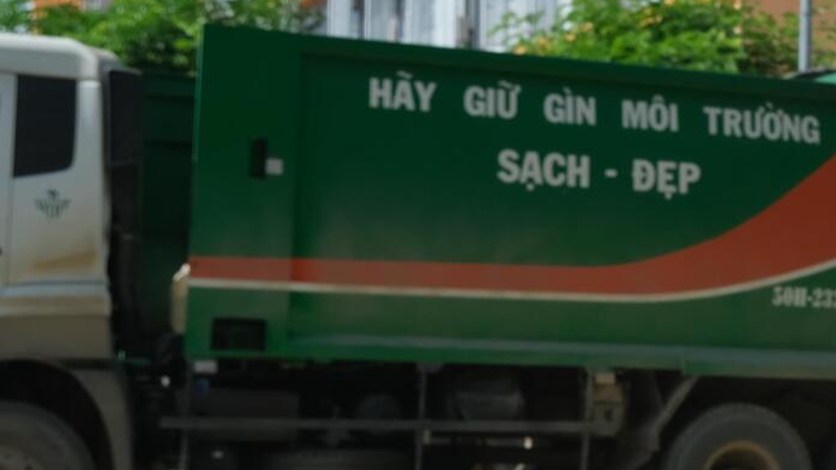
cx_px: 867
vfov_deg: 13.0
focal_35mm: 93
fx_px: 2061
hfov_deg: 21.9
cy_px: 186
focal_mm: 21.2
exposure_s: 1/2500
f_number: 4
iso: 320
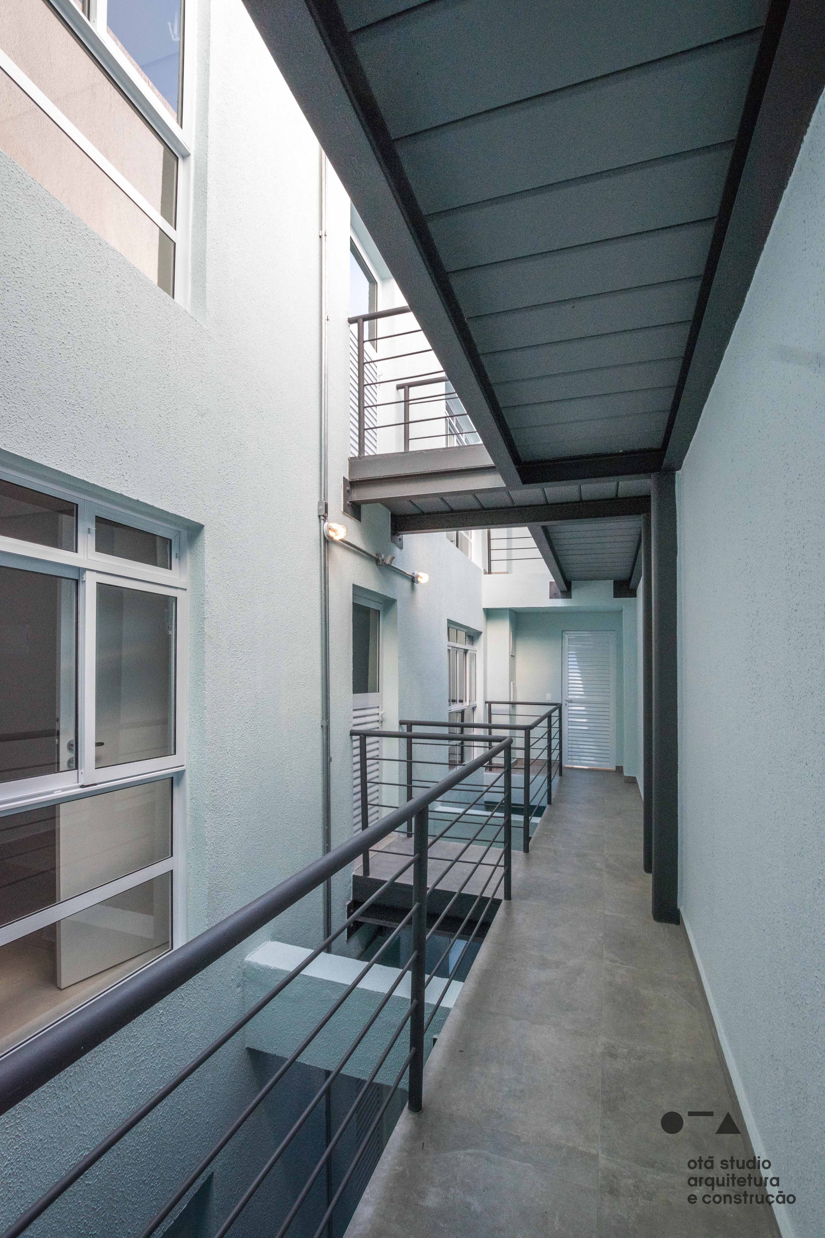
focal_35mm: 15
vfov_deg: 100.4
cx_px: 412
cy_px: 619
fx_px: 516
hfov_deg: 77.3
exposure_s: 1/200
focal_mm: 10
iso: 400
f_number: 7.1
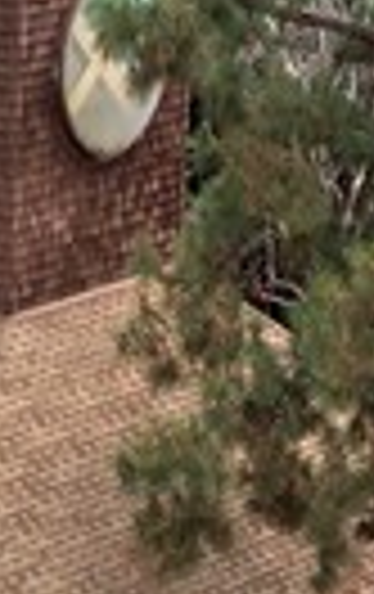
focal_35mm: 197
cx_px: -261
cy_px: 922
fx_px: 3199
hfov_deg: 6.6
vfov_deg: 10.2
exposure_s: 1/30
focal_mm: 12.29
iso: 100
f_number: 11
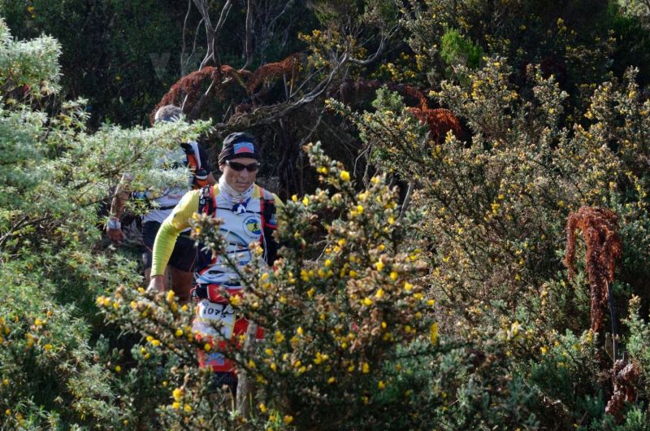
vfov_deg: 13.0
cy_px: 216
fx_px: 1892
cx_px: 325
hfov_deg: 19.5
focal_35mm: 105
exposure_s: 1/500
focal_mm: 70
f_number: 8
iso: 320
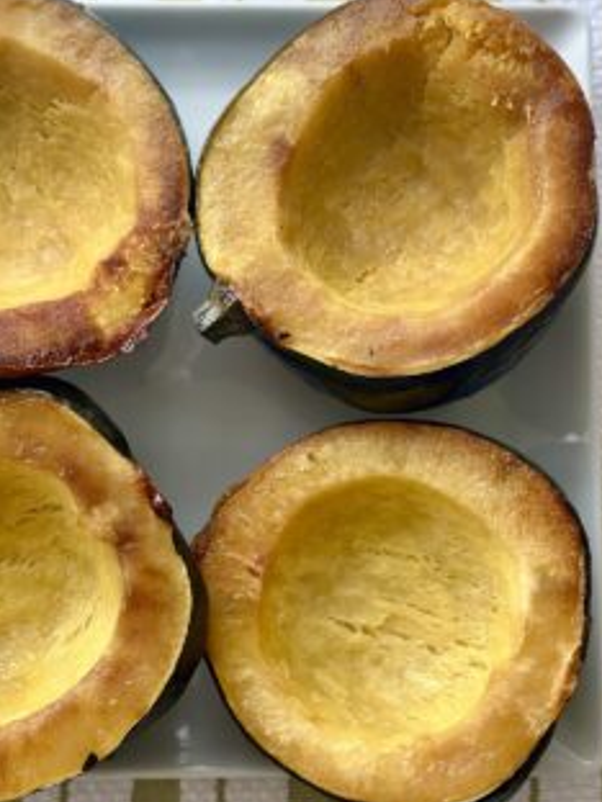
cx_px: 189
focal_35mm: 77
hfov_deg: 19.1
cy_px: 375
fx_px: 1785
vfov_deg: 25.3
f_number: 1.78
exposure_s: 1/172
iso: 125
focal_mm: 6.86
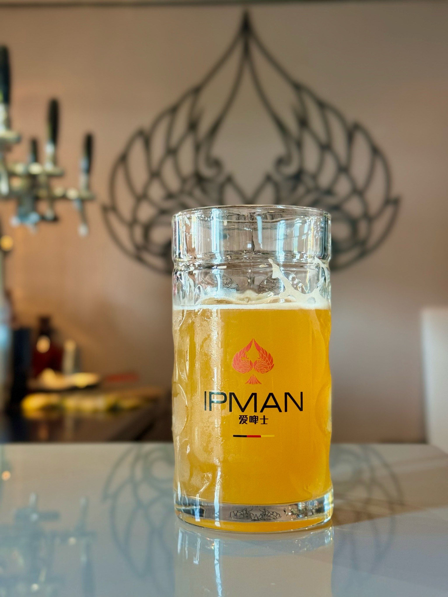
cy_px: 298
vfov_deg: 39.7
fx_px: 828
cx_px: 224
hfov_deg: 30.3
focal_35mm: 48
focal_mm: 6.76
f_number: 1.78
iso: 160
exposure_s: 1/50
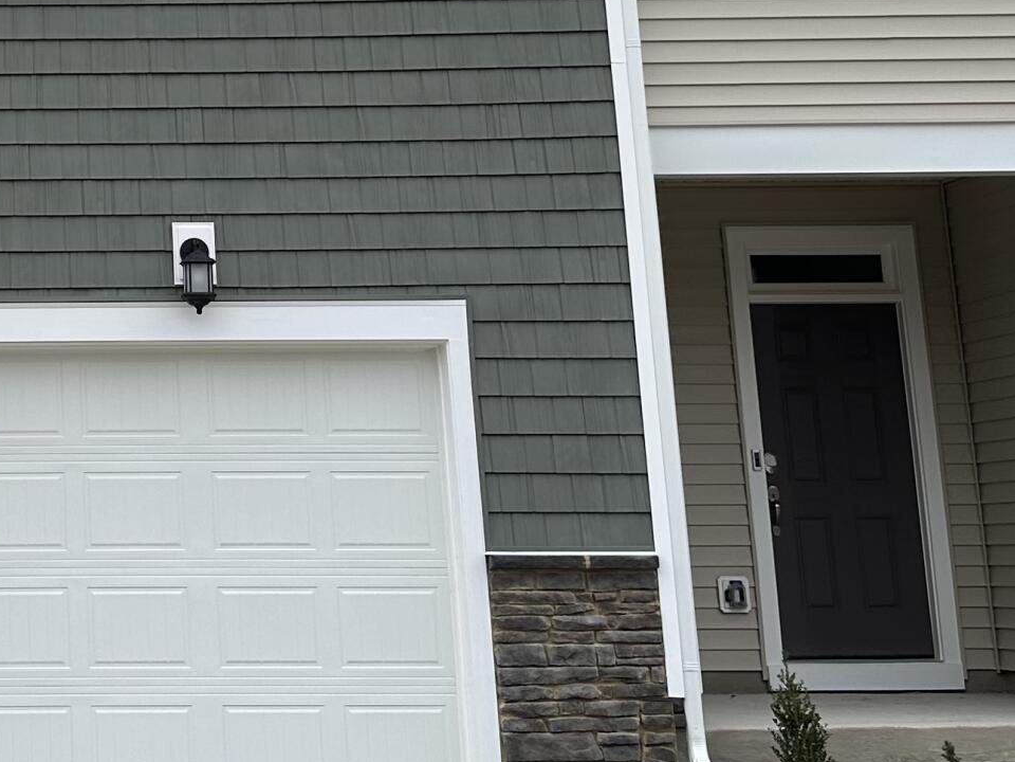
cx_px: -87
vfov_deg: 19.1
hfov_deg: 24.4
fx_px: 2199
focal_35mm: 75
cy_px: 10
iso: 80
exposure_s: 1/1304
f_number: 1.78
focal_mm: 6.86
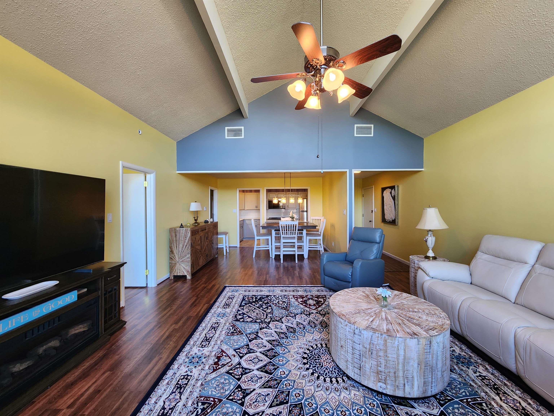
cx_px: 277
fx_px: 208
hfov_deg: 106.2
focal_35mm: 13
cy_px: 208
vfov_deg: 89.9
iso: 250
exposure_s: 1/60
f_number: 2.2
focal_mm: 2.2
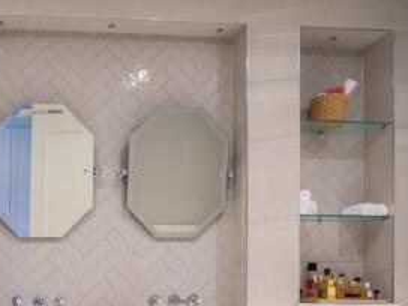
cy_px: 277
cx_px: 11
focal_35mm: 37
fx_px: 436
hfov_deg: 43.8
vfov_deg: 36.2
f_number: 10
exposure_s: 1
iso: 100
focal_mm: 16
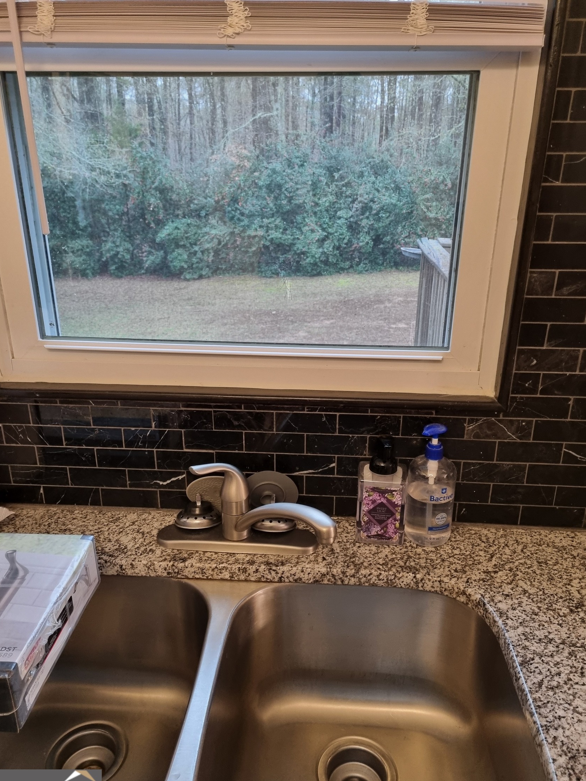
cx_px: 285
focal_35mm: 27
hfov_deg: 51.3
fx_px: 609
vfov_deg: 65.3
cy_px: 404
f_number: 1.8
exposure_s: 1/40
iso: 400
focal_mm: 5.4
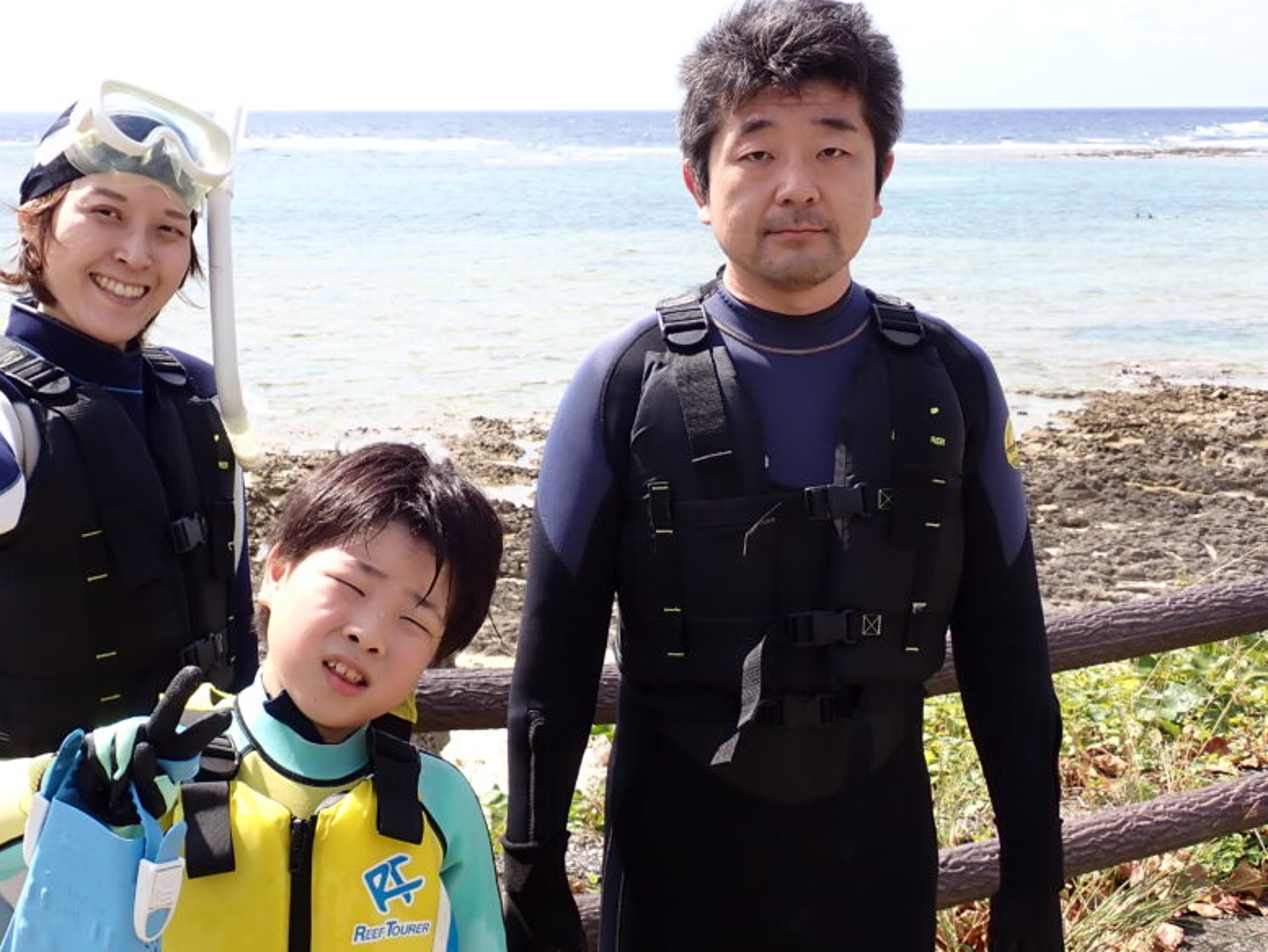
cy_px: 488
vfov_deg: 27.0
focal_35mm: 54
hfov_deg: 35.2
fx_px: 1978
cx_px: 434
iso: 100
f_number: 4
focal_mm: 7.31
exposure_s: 1/400
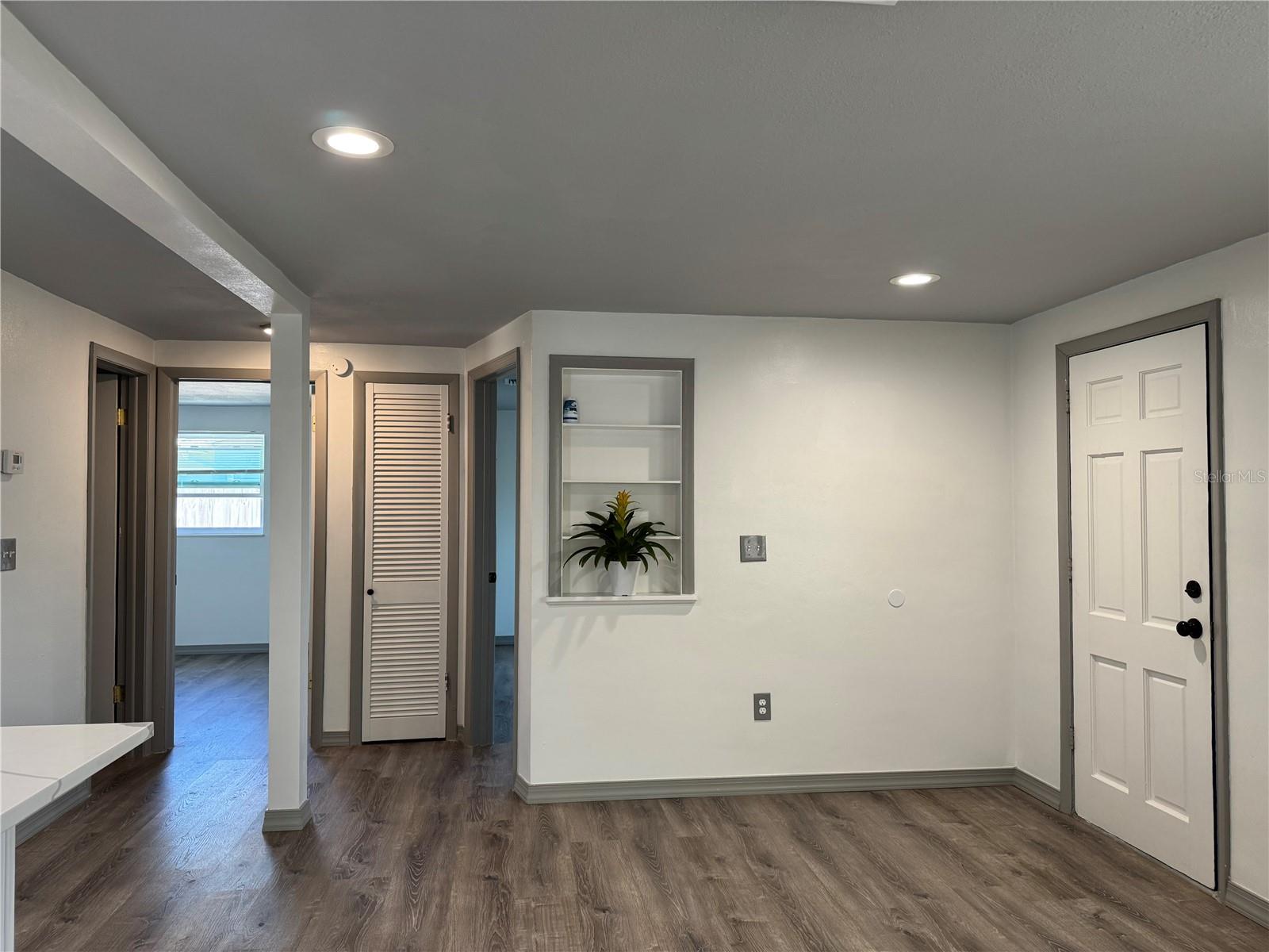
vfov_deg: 56.8
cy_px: 476
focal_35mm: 24
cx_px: 634
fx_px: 880
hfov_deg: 71.6
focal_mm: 6.76
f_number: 1.78
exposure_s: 1/120
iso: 200
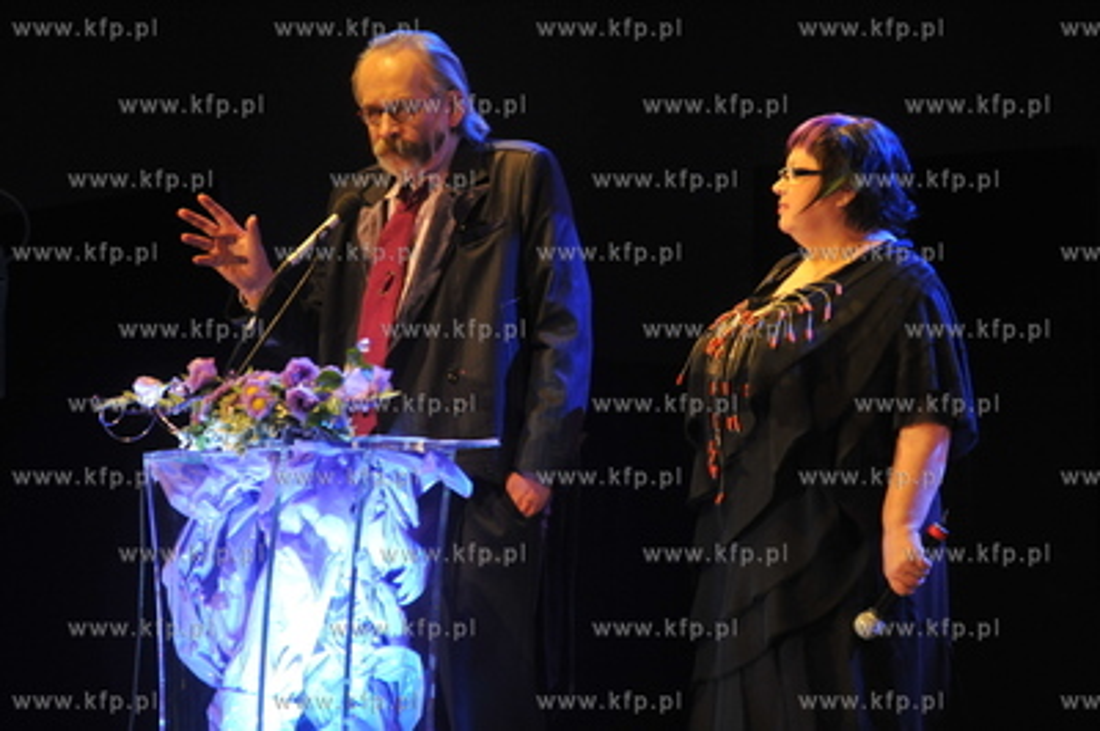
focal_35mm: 200
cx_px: 550
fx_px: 6106
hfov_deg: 10.3
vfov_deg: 6.9
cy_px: 366
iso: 2000
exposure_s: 1/200
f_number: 4
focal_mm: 200
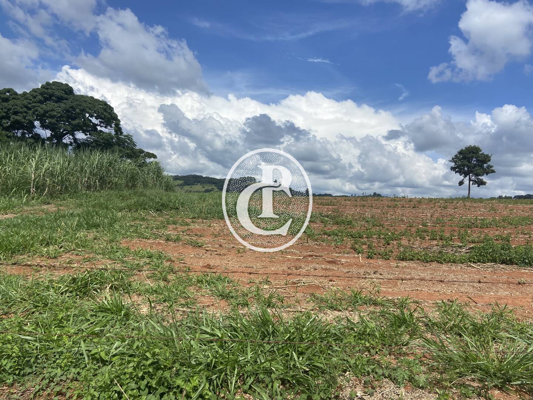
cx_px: 266
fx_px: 400
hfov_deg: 67.3
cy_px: 200
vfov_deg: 53.1
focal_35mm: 26
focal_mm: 4.25
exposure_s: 1/5236
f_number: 1.8
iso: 32
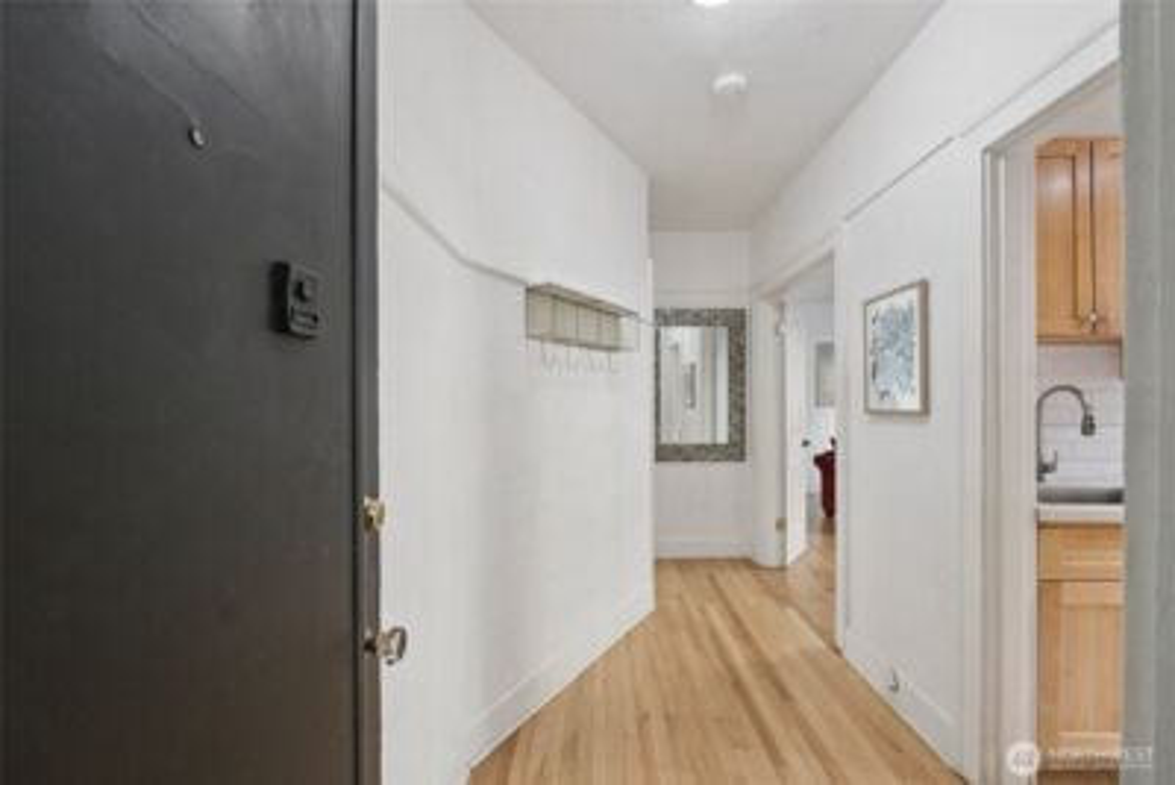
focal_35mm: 15
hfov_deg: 100.4
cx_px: 588
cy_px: 392
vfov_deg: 77.4
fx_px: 490
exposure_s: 1/30
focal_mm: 10
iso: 3200
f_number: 9
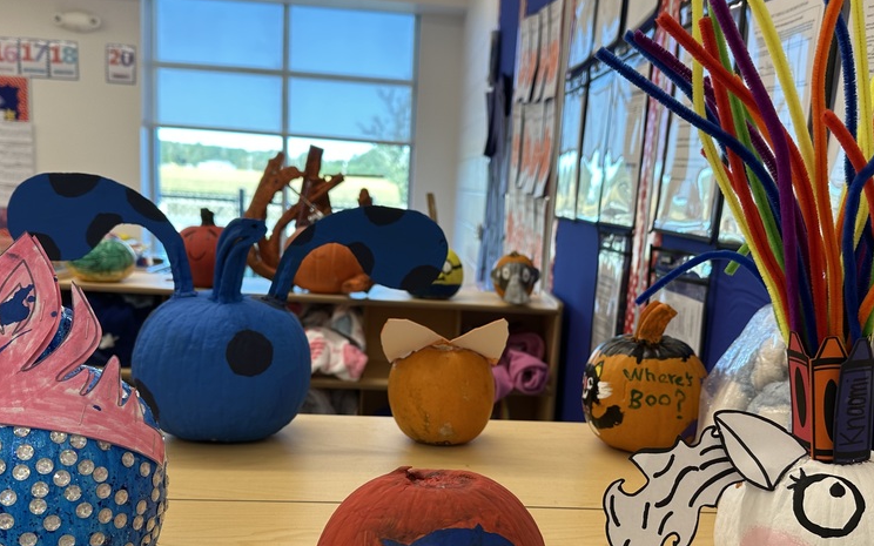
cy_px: 359
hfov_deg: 55.3
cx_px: 463
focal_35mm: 35
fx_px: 834
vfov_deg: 36.0
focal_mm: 6.86
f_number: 1.78
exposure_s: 1/90
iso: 64
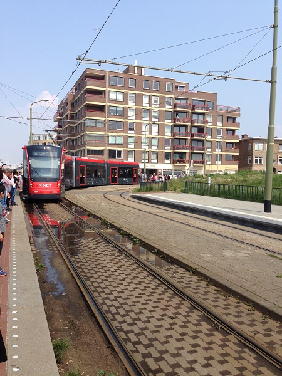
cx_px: 141
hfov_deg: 42.9
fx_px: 358
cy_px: 188
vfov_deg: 55.4
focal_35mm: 33
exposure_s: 1/1427
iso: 50
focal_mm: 4.12
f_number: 2.4
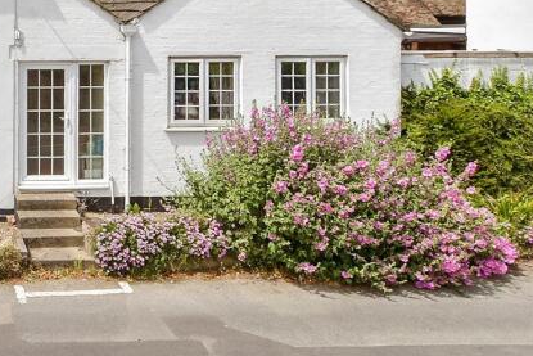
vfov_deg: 34.7
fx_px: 548
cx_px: -40
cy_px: 65
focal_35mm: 37
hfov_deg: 42.1
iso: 160
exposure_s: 1/400
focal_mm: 10
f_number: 8
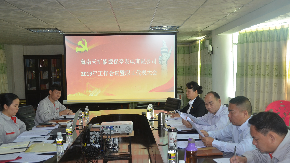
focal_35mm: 40
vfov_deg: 30.0
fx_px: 304
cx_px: 144
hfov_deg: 51.0
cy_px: 87
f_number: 4
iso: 400
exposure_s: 1/80
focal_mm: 25
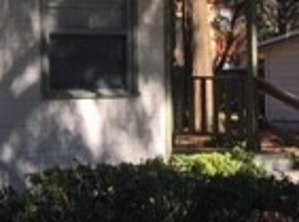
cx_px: -134
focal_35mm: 132
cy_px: 51
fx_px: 1137
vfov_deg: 11.2
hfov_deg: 14.1
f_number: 2.2
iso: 25
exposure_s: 1/557
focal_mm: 4.15
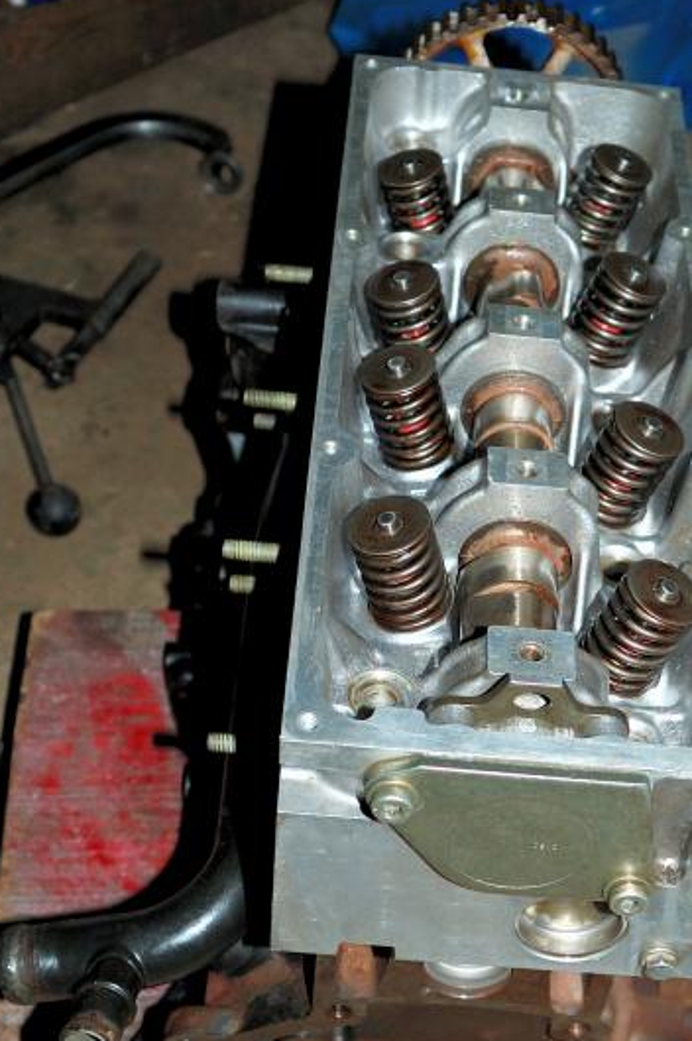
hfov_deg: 22.2
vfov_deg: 32.6
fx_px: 1761
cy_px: 701
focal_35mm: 61
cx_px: 441
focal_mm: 28
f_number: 5.6
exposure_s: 1/125
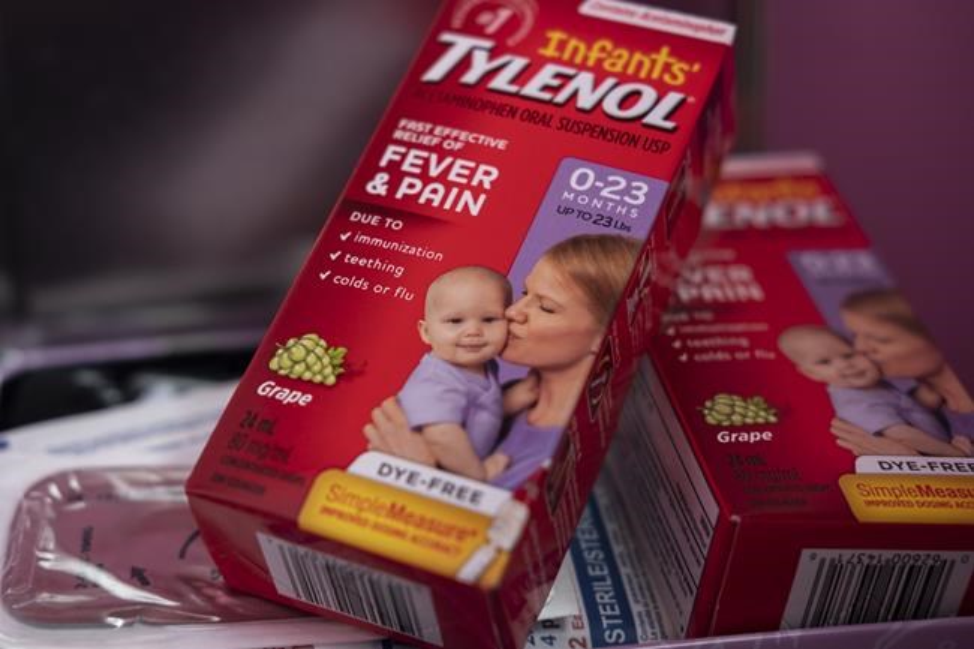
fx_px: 1433
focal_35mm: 53
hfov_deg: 37.5
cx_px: 487
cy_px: 324
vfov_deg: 25.5
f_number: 2.8
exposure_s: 1/60
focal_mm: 35
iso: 320
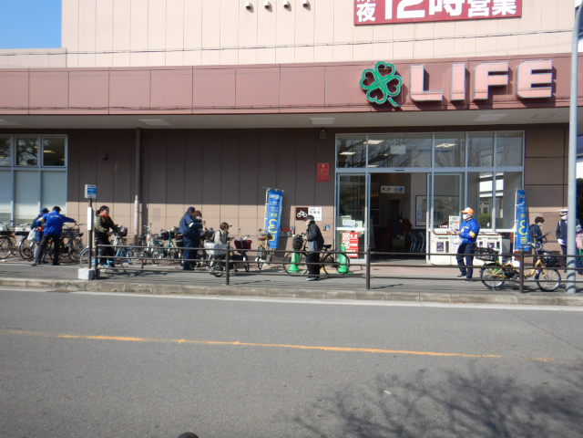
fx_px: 404
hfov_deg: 71.6
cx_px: 292
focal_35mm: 24
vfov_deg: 56.8
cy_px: 219
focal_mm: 4.3
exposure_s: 1/1500
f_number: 2.8
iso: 125
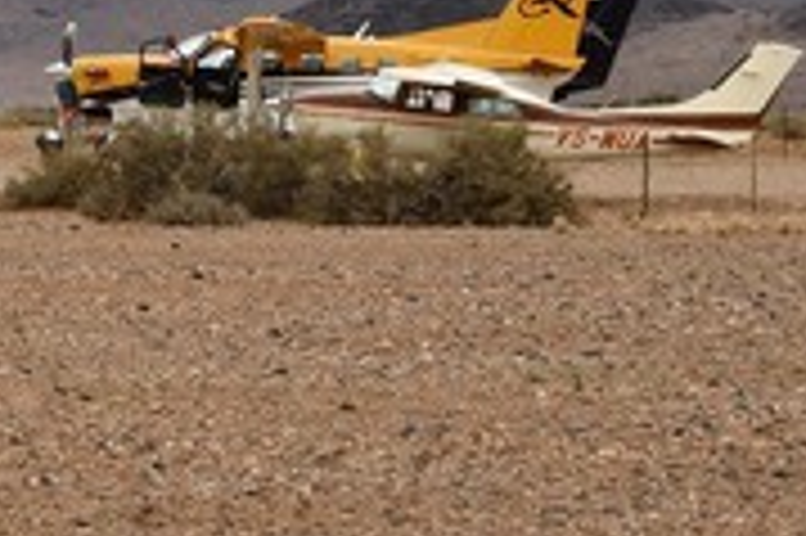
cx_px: -90
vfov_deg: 2.9
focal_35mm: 469
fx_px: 10491
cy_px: -14
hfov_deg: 4.4
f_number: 14
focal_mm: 200
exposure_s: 1/320
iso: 800
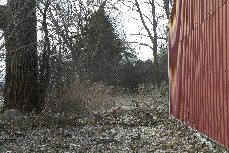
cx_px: 113
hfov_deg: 33.9
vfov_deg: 23.0
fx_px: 375
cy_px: 75
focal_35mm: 59
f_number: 5
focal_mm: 9.8
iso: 64
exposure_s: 1/127
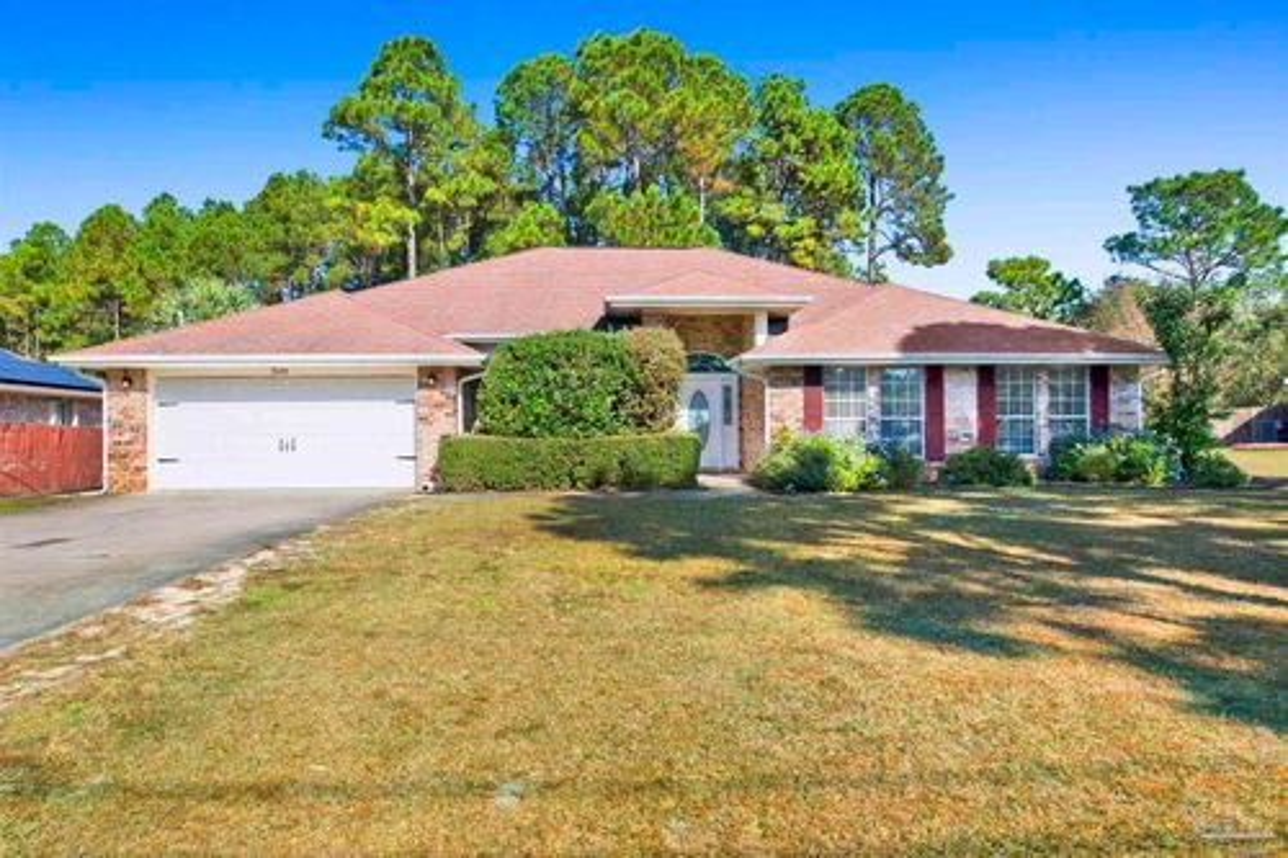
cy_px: 429
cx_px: 644
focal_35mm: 22
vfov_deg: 57.2
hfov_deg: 78.6
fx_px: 787
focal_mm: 22
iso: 200
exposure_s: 1/250
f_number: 11
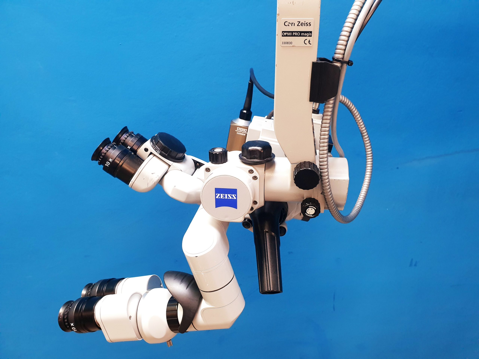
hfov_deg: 67.3
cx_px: 240
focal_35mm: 26
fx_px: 360
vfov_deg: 53.1
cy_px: 180
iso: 320
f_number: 2.4
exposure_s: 1/50
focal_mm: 4.3
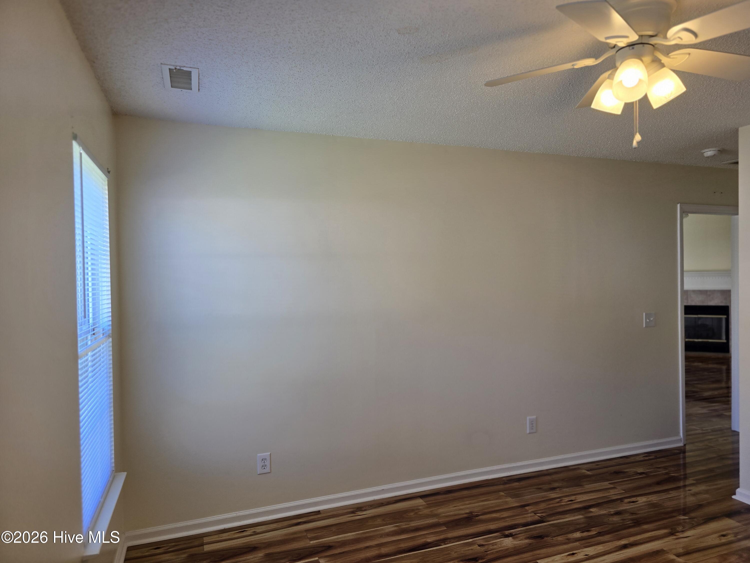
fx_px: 498
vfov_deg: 58.9
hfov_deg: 73.9
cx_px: 375
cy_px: 282
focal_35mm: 23
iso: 50
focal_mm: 6.3
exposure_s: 1/120
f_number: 1.7
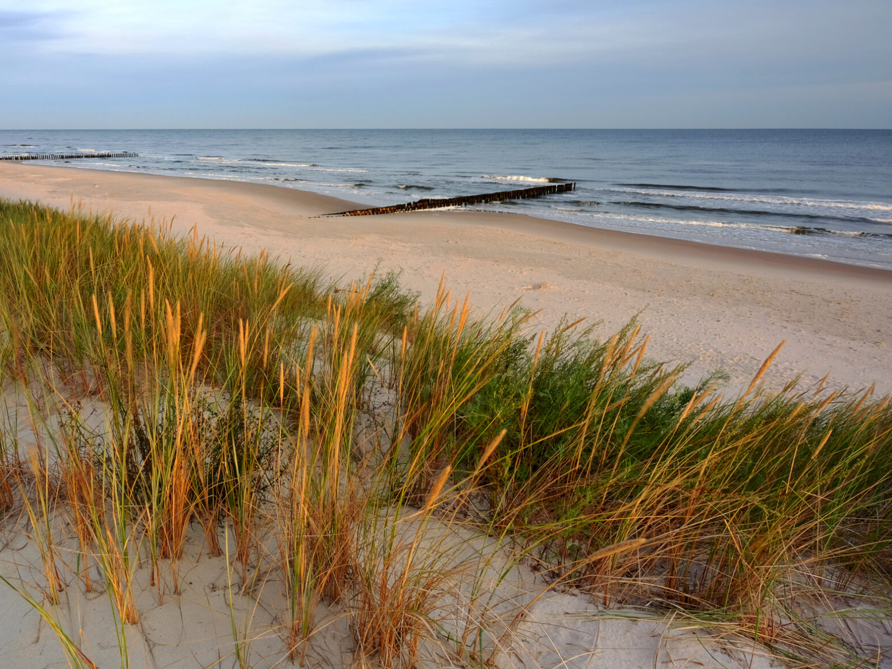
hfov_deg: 75.1
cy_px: 316
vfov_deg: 61.0
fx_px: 567
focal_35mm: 22
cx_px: 336
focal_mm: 12
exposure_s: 1/5
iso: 400
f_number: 11
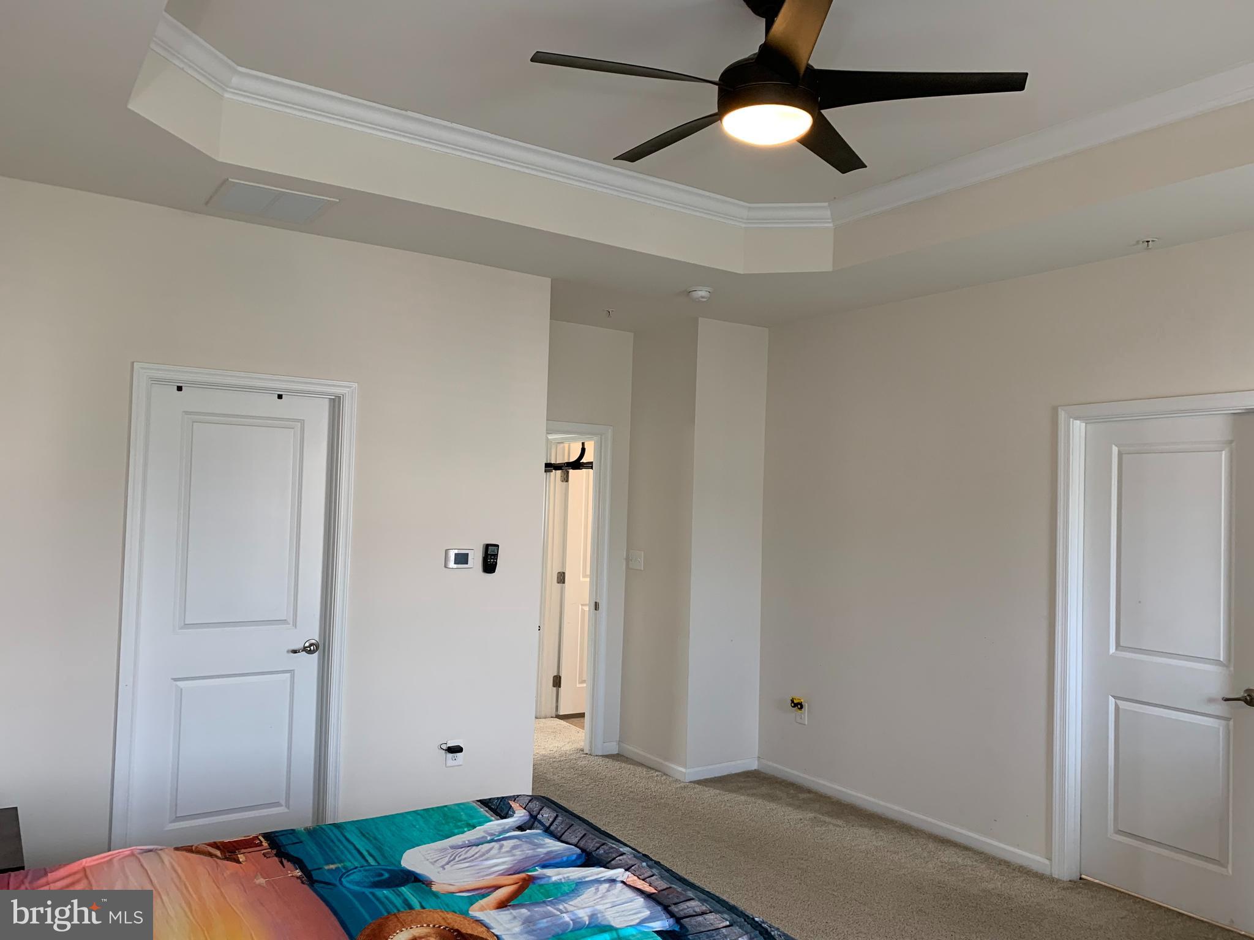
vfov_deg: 53.1
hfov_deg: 67.3
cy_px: 470
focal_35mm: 26
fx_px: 942
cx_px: 627
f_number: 1.8
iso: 100
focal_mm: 4.25
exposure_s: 1/60
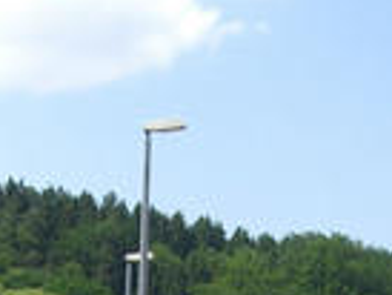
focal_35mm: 177
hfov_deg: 11.2
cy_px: 424
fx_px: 2006
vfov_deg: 8.2
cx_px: 180
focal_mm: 6.2
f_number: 4.3
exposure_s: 1/500
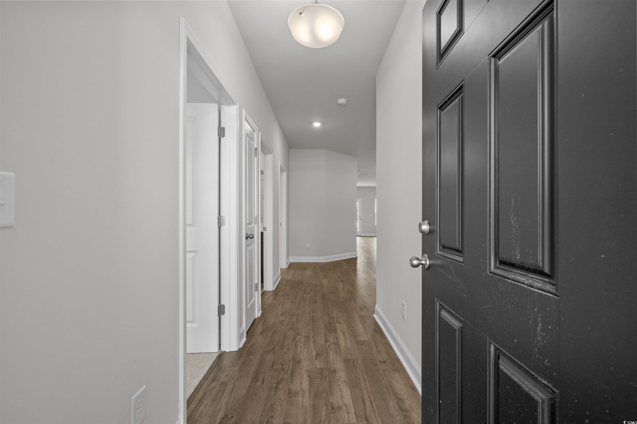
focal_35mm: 16
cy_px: 212
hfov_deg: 96.7
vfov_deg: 73.7
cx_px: 318
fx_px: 283
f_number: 8
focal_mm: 16
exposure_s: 1/15
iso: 800
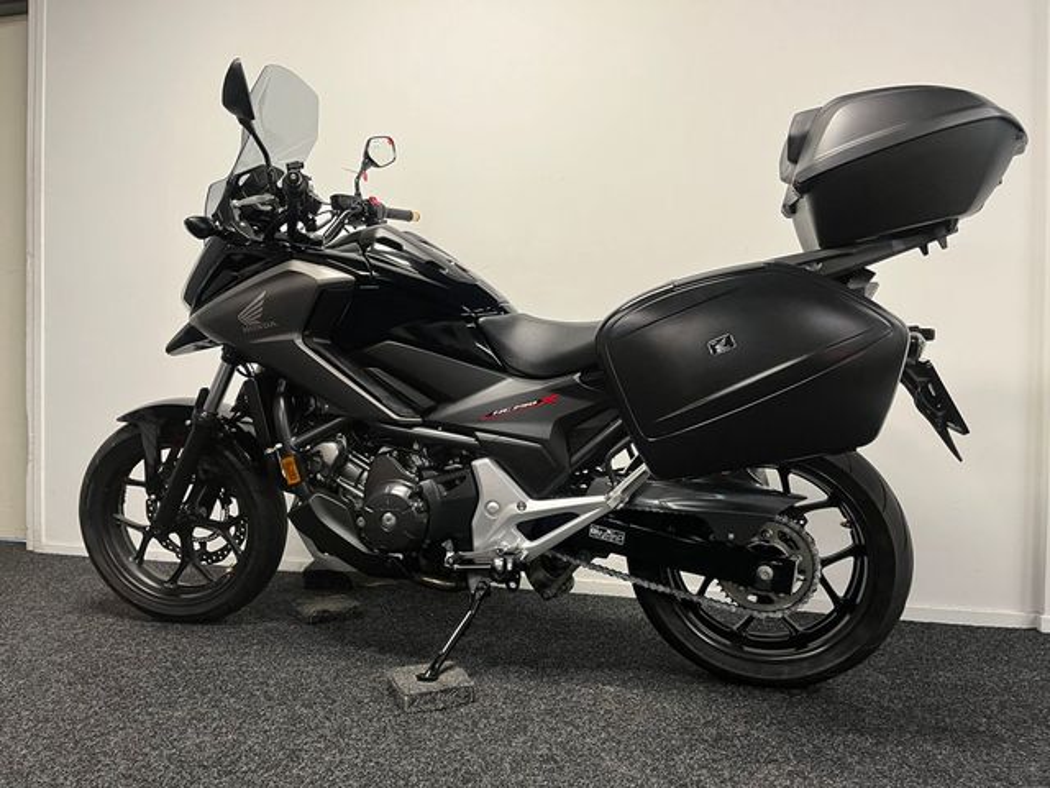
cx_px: 525
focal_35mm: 26
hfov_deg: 67.3
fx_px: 789
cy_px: 394
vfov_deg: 53.1
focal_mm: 5.1
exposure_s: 1/50
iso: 100
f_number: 1.6
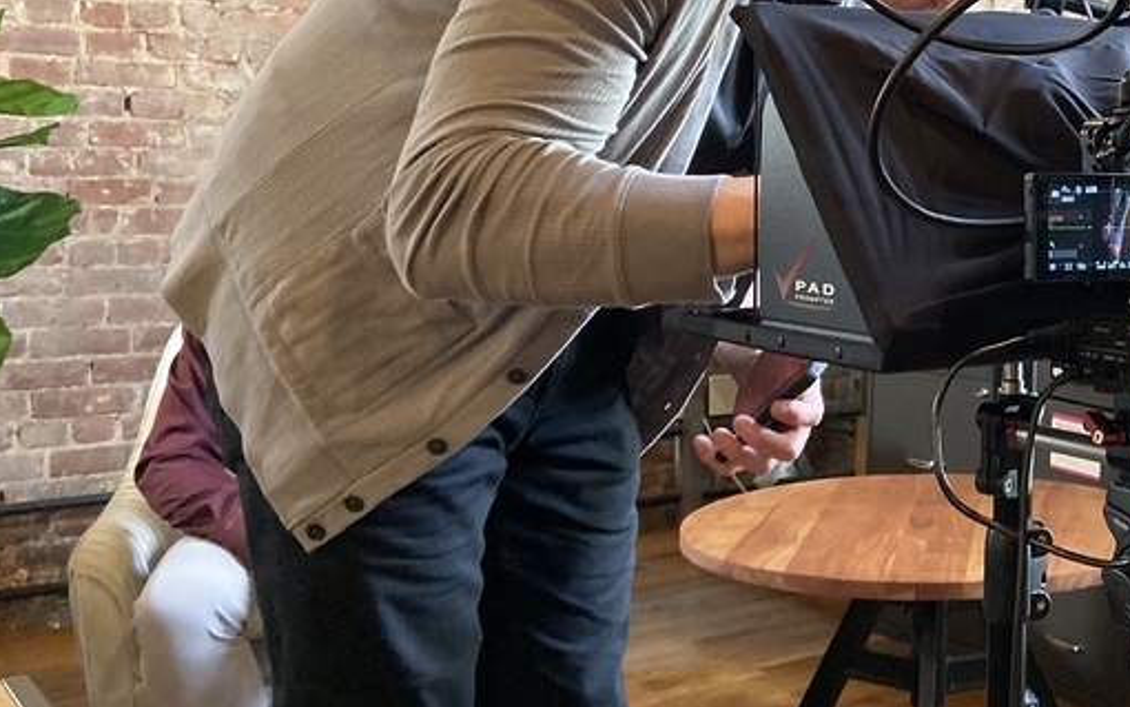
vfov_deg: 23.8
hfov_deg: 35.5
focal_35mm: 54
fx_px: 1663
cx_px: 993
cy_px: 191
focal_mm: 4.25
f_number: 1.8
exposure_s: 1/40
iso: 400
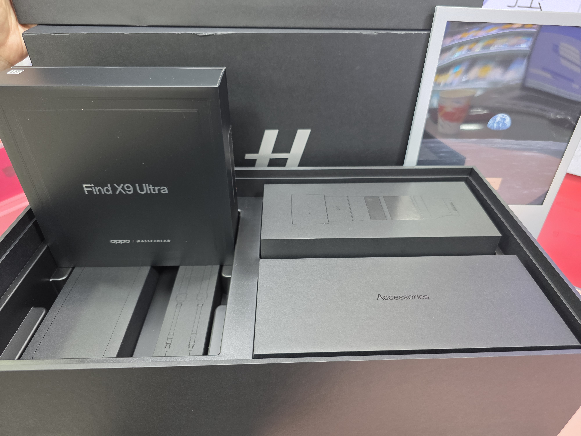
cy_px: 218
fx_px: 386
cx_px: 290
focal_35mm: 23
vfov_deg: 58.9
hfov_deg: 73.9
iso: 200
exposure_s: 1/100
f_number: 1.7
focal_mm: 6.3
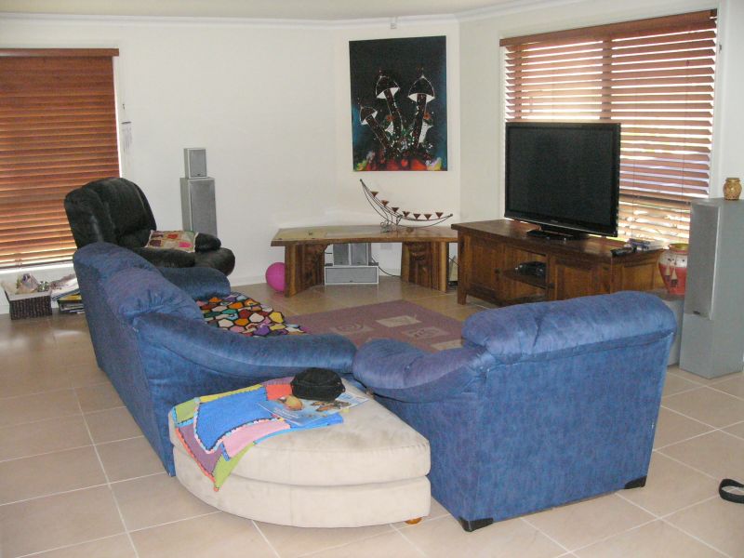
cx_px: 372
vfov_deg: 39.7
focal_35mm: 36
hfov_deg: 51.4
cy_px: 279
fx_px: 774
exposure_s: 1/100
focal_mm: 6
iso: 400
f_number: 2.8
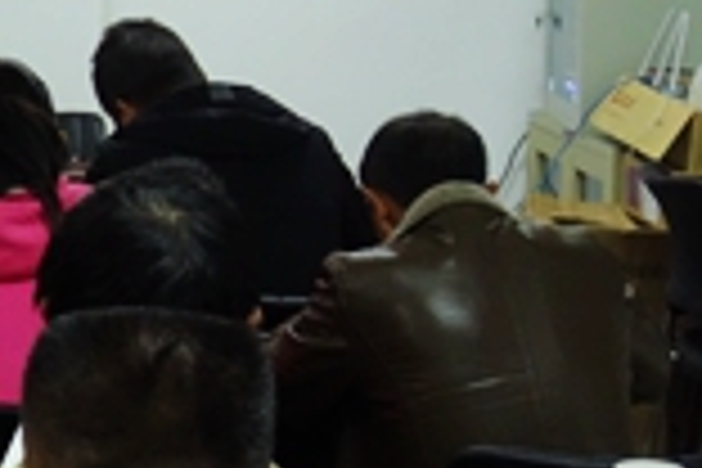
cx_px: -410
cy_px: 22
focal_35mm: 150
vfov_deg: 9.1
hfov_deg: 12.8
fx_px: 2925
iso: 1000
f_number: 2.8
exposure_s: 1/40
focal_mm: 14.4
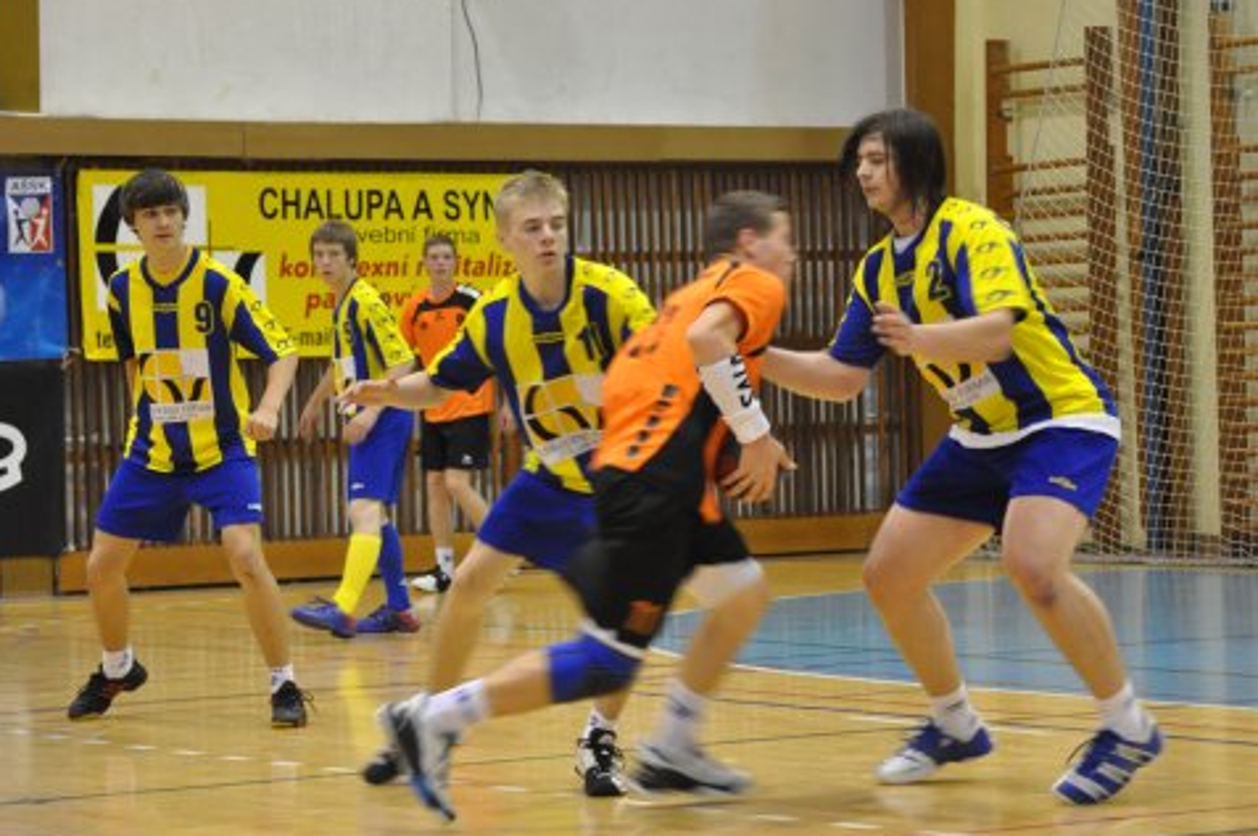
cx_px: 659
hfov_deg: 16.9
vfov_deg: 11.3
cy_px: 423
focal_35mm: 121
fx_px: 4224
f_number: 4.2
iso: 1600
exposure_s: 1/100
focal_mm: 70
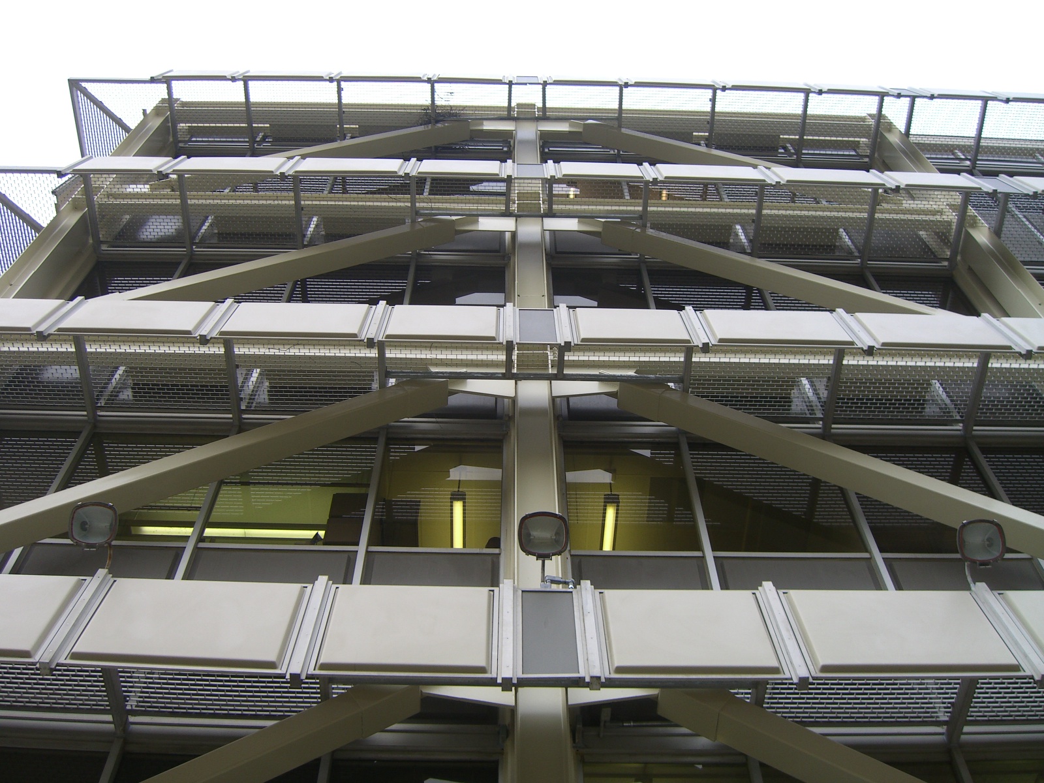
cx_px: 522
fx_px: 1146
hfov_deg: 49.0
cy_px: 392
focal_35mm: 38
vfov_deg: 37.7
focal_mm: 7.9
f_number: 2.8
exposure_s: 1/200
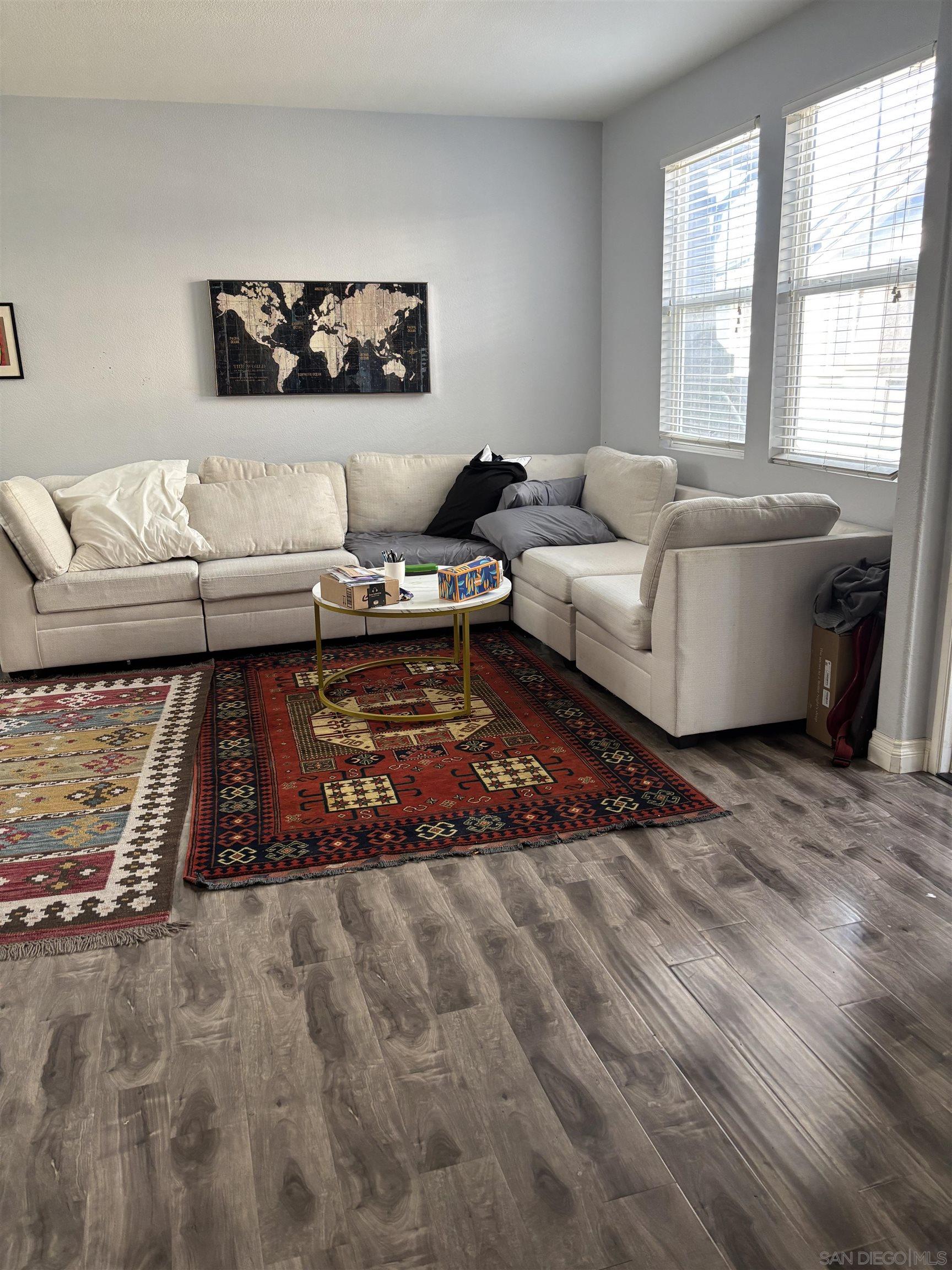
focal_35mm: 26
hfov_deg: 53.1
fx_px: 953
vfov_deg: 67.3
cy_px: 635
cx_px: 476
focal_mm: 5.96
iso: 160
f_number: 1.6
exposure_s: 1/60
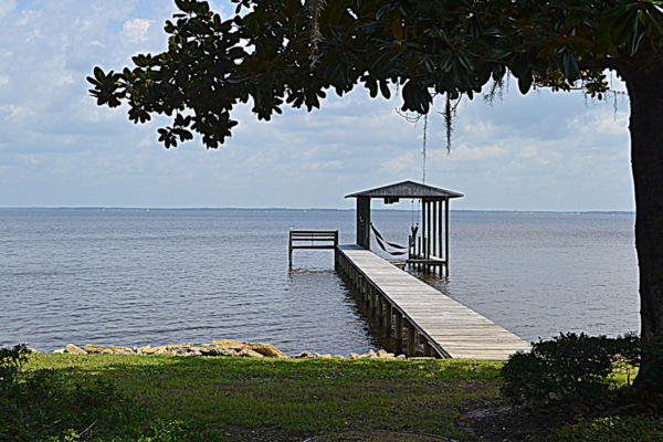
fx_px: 829
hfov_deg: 43.6
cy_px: 221
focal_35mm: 45
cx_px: 332
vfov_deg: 29.9
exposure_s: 1/250
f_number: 8
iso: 100
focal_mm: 30
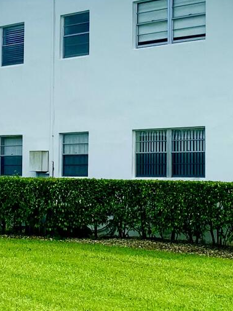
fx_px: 924
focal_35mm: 103
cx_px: 54
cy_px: 115
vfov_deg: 19.0
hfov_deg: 14.3
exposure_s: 1/3788
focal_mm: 4.25
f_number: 1.8
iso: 25
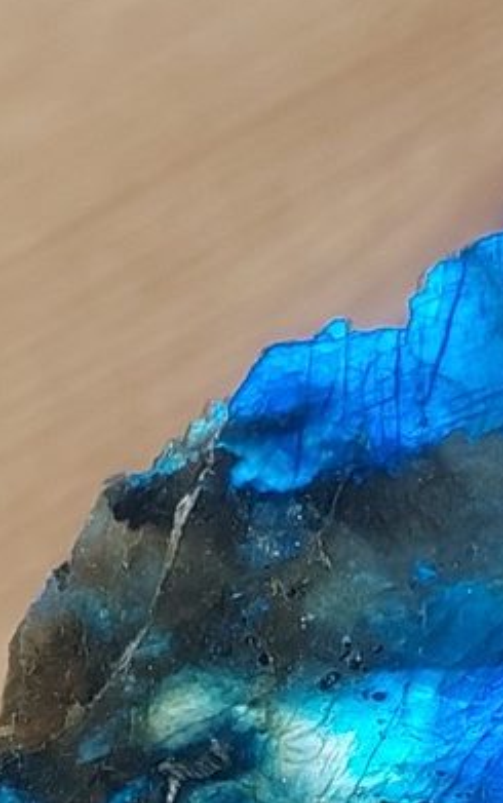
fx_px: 1708
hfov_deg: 16.6
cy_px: 1054
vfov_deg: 23.3
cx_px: 423
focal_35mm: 78
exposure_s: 1/50
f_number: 1.8
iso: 50
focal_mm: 5.23
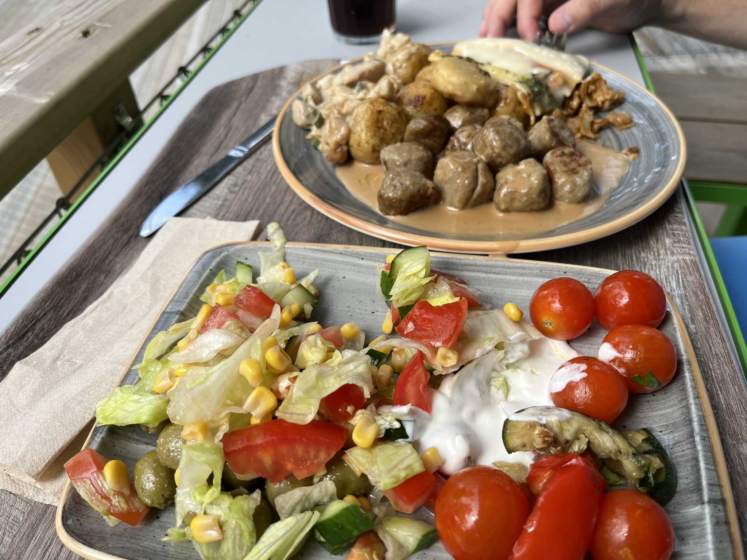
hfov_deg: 67.3
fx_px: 561
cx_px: 374
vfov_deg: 53.1
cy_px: 280
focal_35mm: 26
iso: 50
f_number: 1.6
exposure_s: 1/852
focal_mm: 5.1
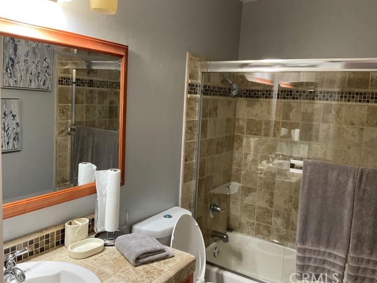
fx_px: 327
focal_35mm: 30
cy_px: 141
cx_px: 186
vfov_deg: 46.8
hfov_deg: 60.0
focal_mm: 3
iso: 160
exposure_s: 1/60
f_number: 1.8
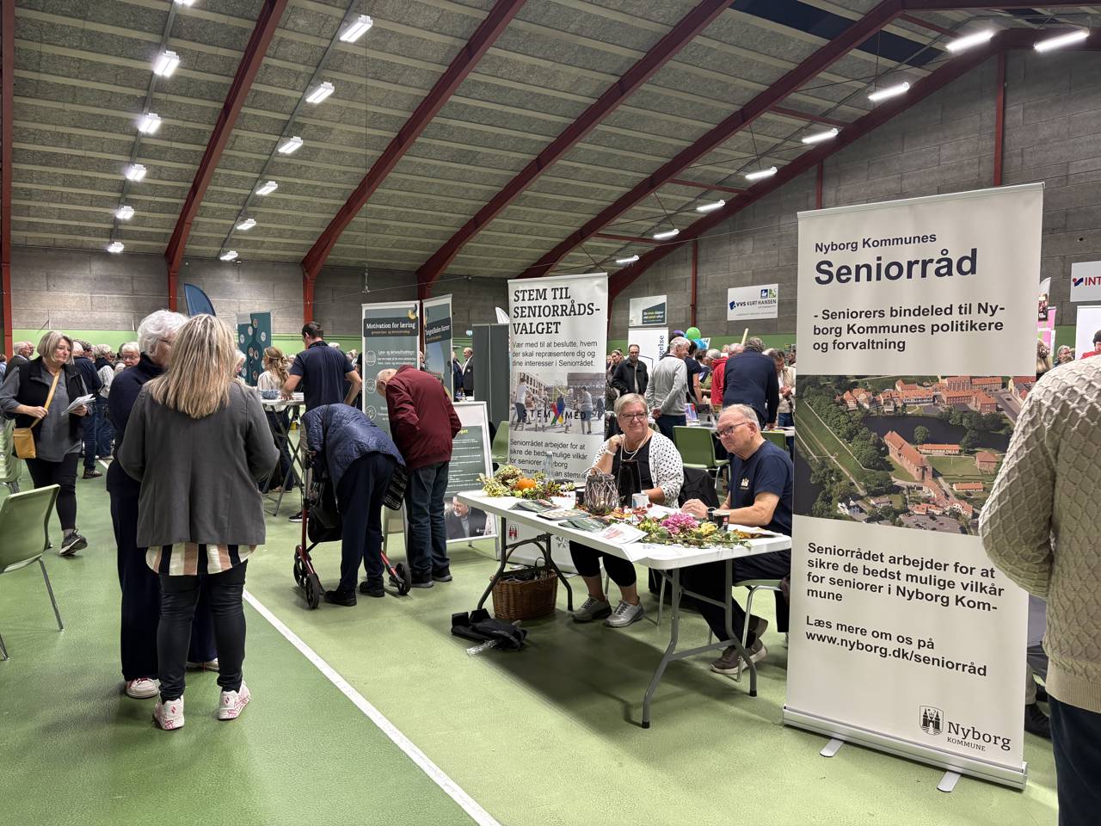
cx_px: 550
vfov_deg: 53.1
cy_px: 413
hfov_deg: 67.3
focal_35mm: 26
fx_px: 827
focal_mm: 5.96
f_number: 1.6
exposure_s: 1/50
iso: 160
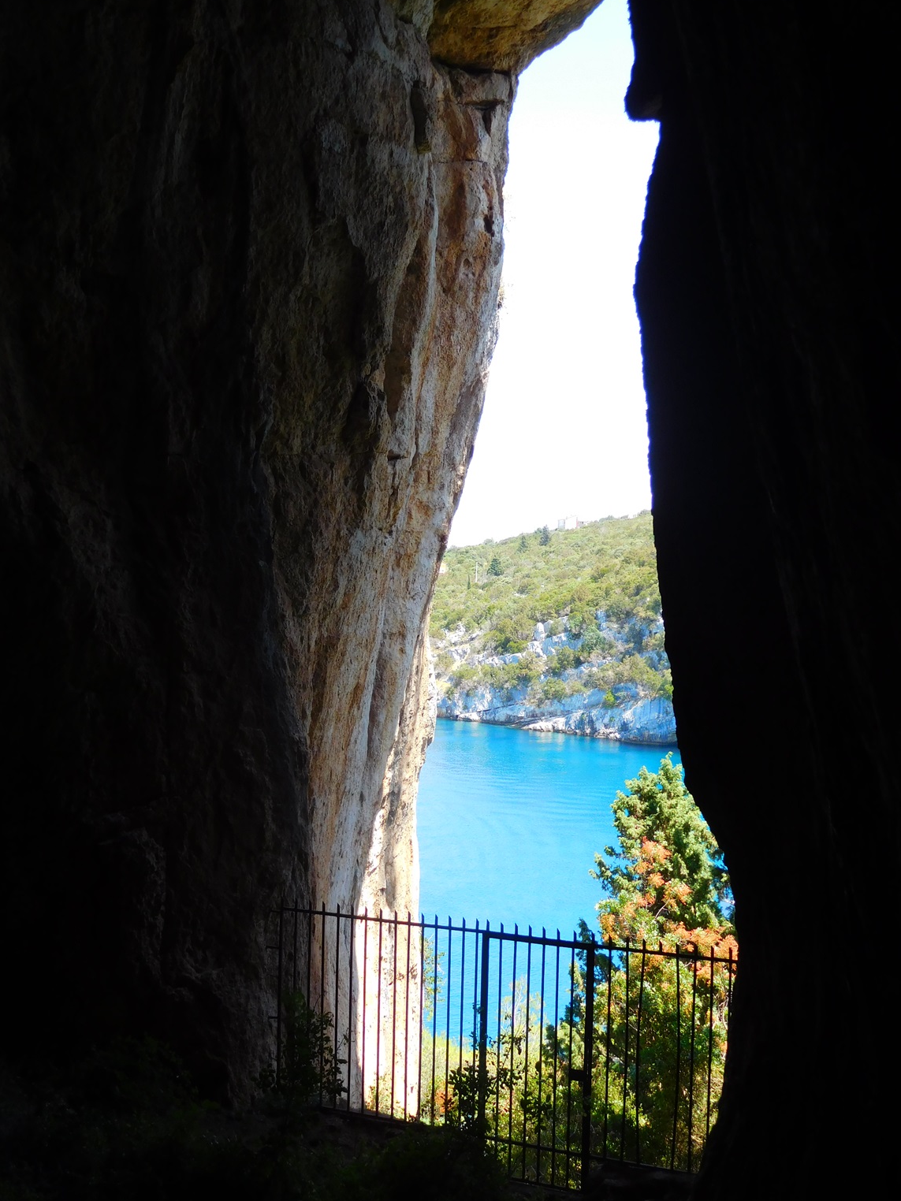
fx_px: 1458
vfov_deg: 44.8
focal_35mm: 42
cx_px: 460
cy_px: 619
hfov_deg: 34.3
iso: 125
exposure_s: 1/250
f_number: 3.9
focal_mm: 7.1
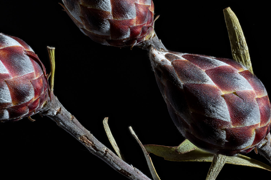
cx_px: 91
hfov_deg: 12.2
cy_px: 55
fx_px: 1265
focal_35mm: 168
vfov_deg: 8.2
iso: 100
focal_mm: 105
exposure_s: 1
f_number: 14
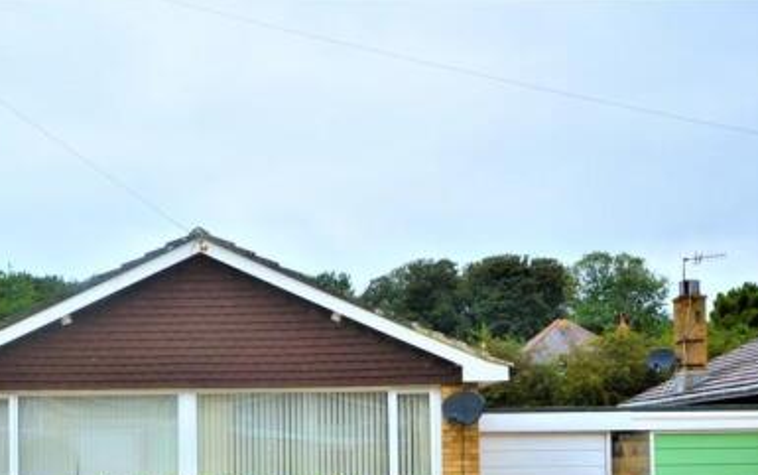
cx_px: 268
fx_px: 1075
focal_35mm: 52
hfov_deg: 38.5
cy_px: 428
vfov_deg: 24.2
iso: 400
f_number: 11
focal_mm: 20
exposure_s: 1/500
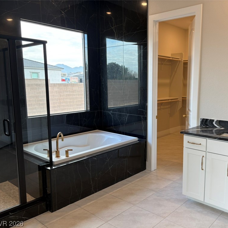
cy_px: 115
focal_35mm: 31
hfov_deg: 51.8
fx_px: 231
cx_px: 147
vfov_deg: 52.5
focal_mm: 5.96
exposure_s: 1/120
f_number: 1.6
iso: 64
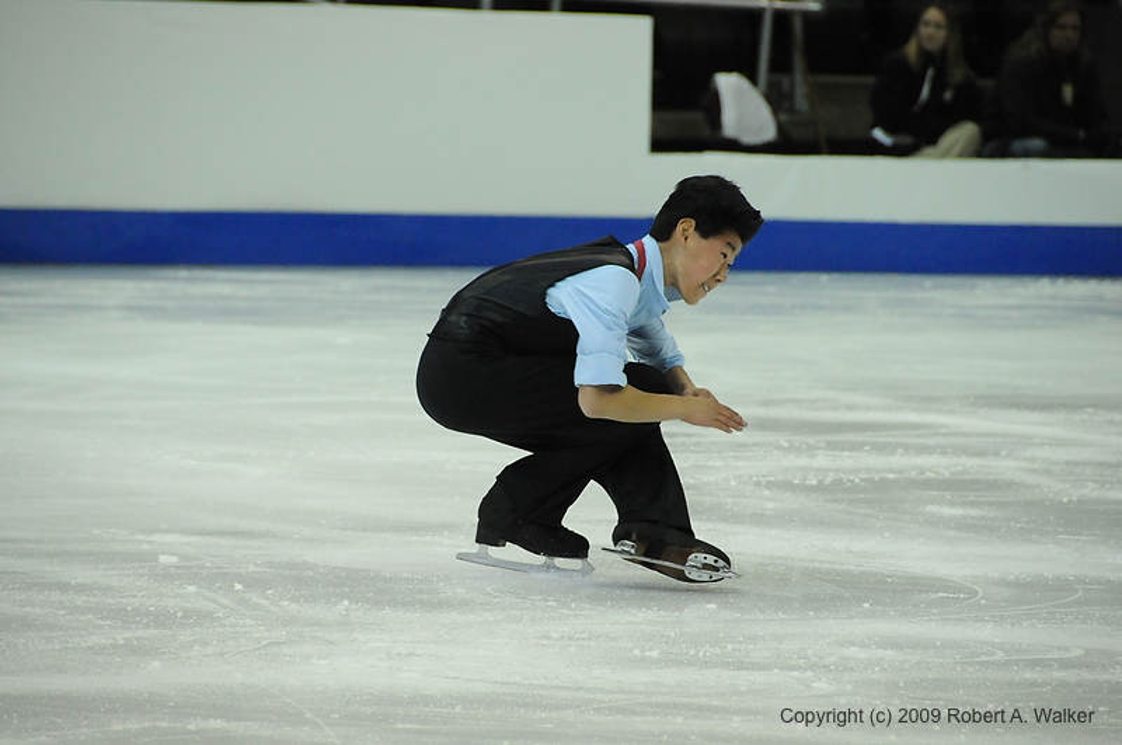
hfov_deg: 6.9
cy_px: 372
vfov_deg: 4.6
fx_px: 9337
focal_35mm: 300
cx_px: 561
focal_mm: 200
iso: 3200
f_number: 5.6
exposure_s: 1/1000
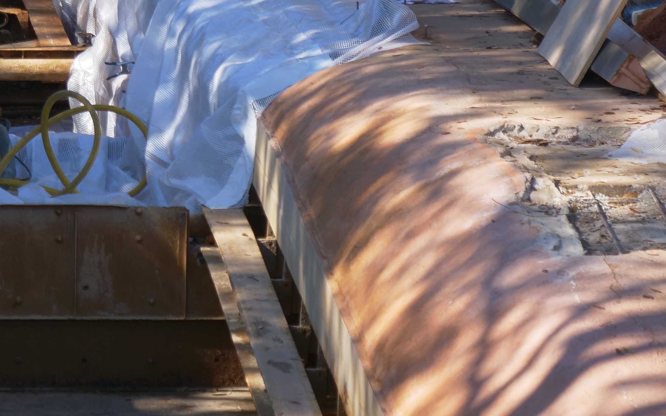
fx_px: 5409
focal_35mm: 298
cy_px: -156
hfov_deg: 7.0
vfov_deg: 4.4
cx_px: 13
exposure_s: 1/400
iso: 200
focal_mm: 60
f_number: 4
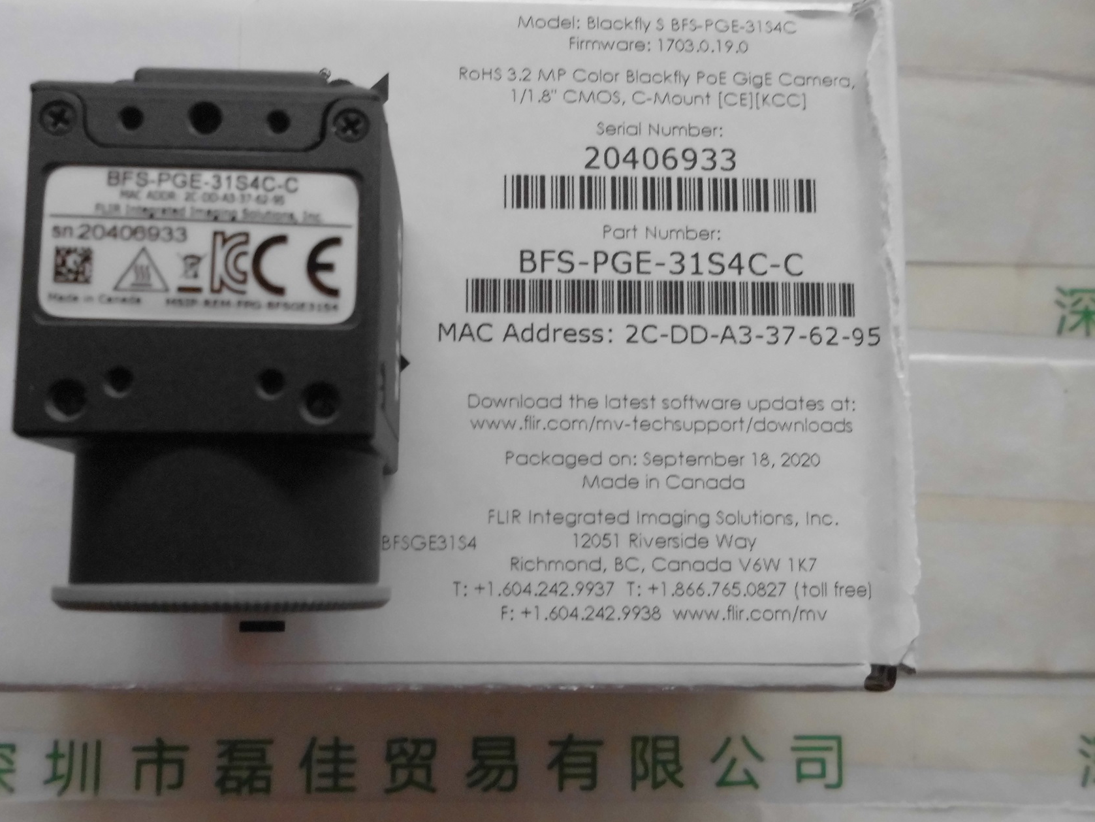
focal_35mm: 31
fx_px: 981
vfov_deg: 45.4
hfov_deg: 58.3
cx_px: 519
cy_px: 461
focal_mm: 4.6
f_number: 3.2
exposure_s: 1/30
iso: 200
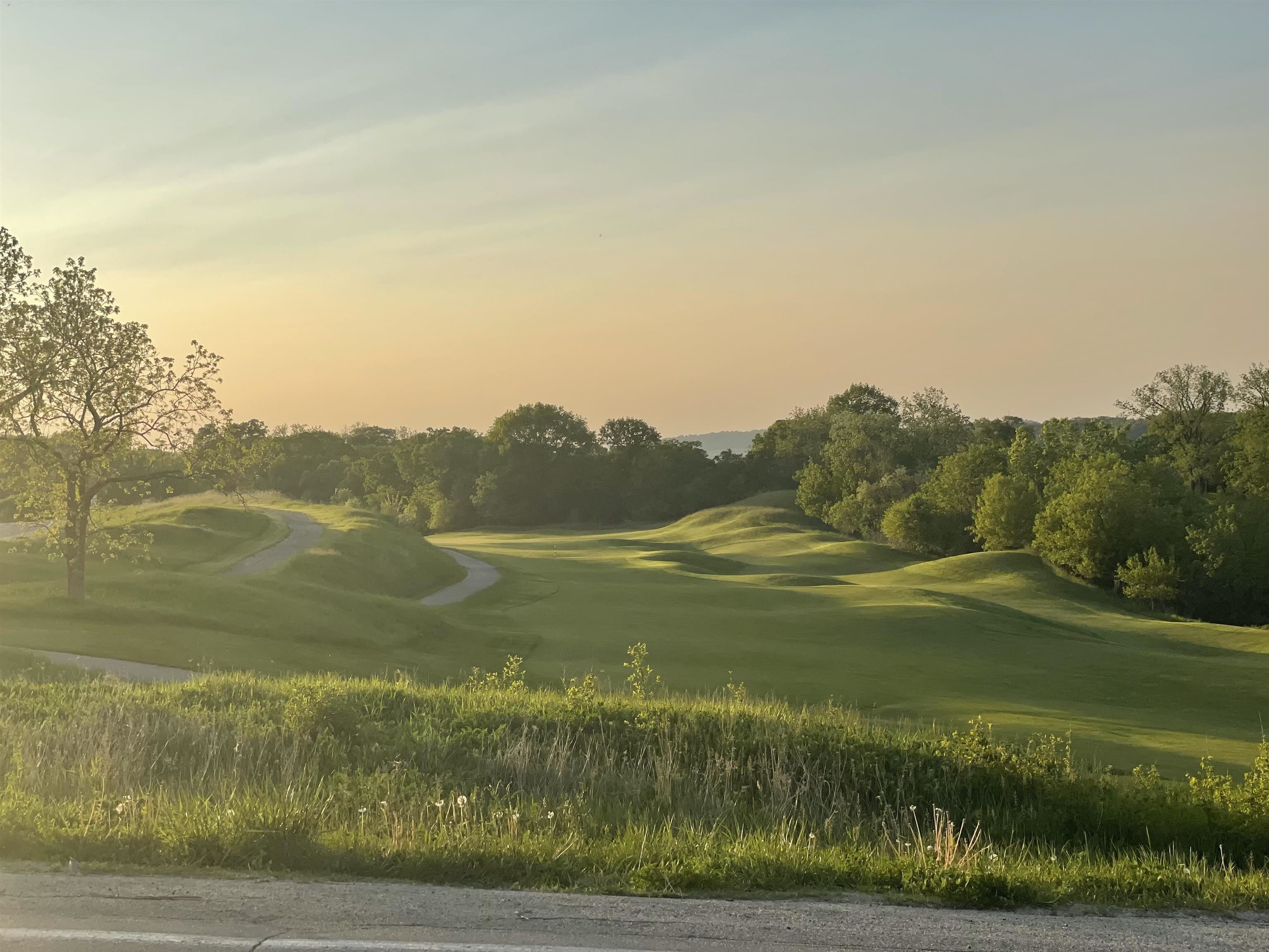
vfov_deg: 28.0
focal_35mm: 52
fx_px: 1906
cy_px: 476
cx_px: 634
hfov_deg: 36.8
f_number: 2
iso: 25
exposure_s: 1/1497
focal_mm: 6
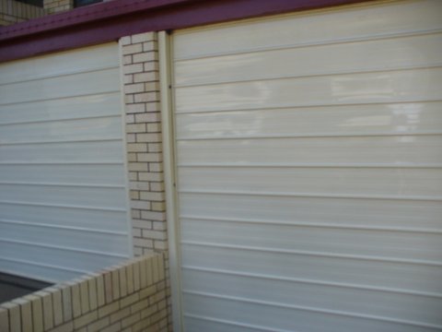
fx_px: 472
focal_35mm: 37
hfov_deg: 50.1
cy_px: 166
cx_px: 221
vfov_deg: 38.7
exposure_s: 1/320
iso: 80
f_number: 2.8
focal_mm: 6.1
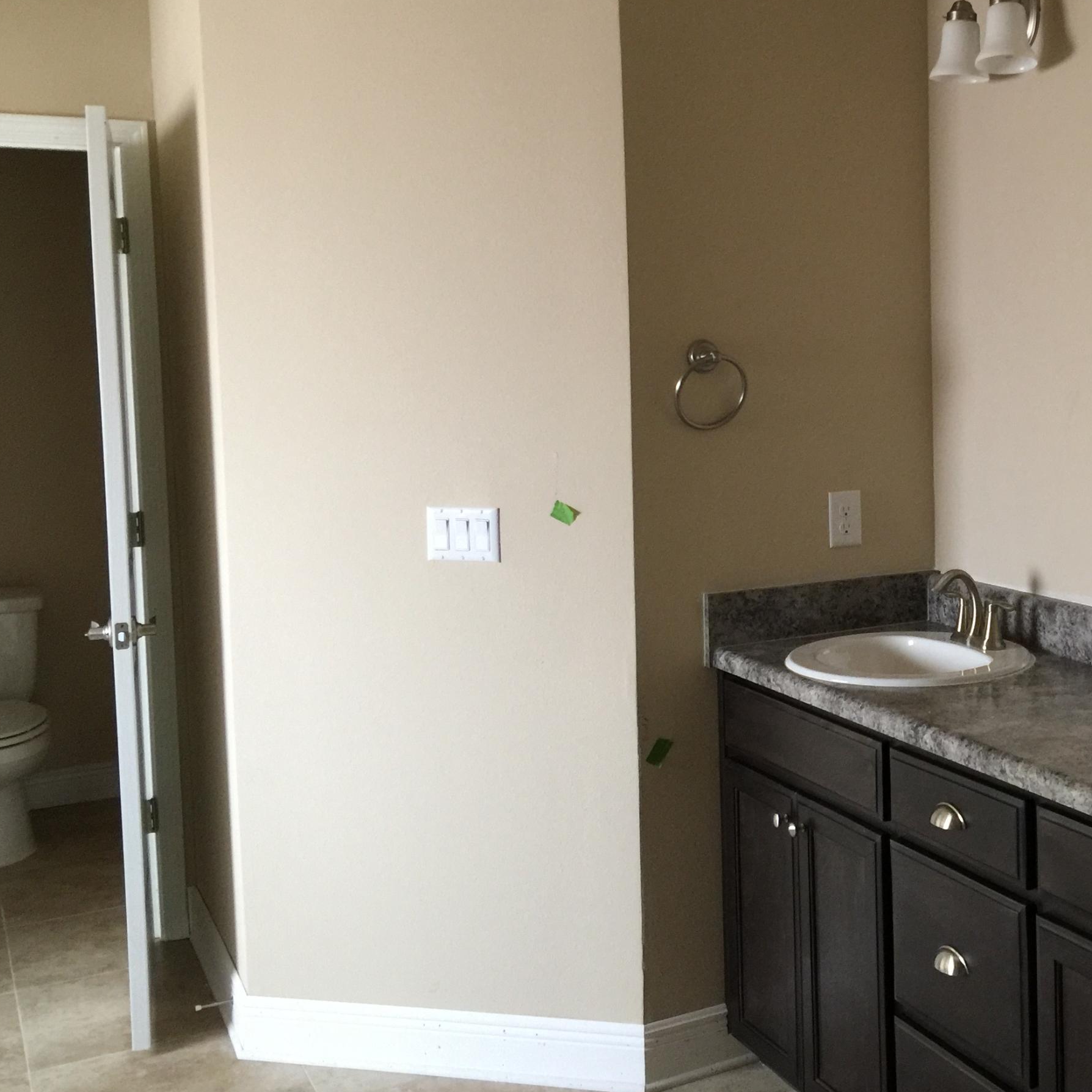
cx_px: 897
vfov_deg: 39.1
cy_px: 474
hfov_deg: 37.5
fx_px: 1535
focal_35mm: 43
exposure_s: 1/15
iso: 100
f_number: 2.2
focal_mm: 4.15
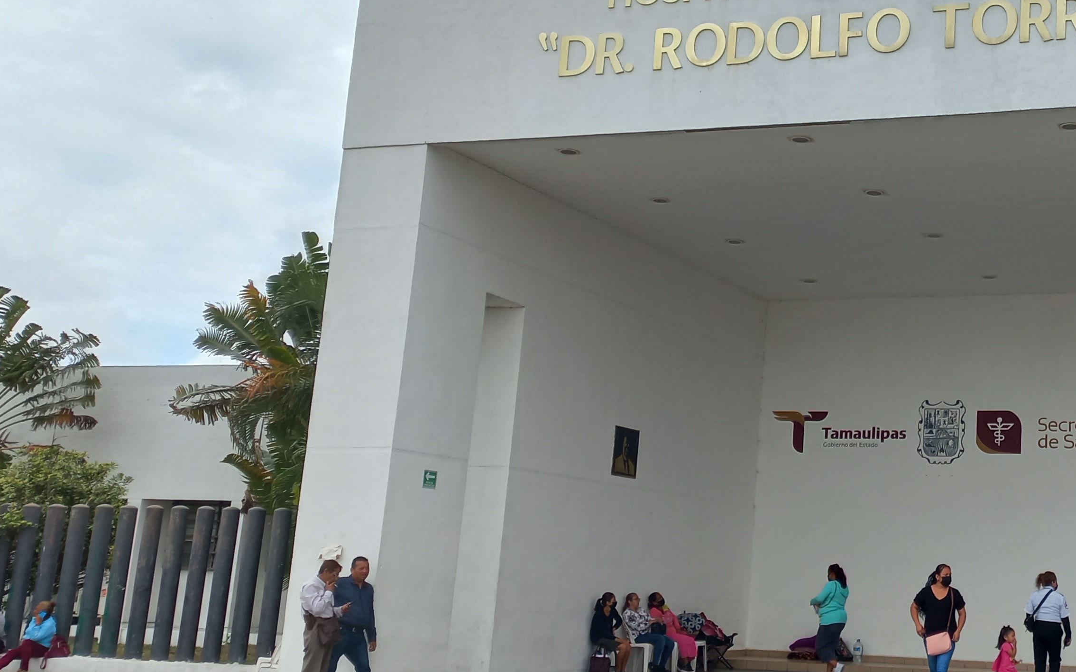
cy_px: 231
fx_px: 1583
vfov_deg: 23.9
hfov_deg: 35.9
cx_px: 903
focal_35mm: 54
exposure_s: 1/485
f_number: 1.8
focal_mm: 4.6
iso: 25
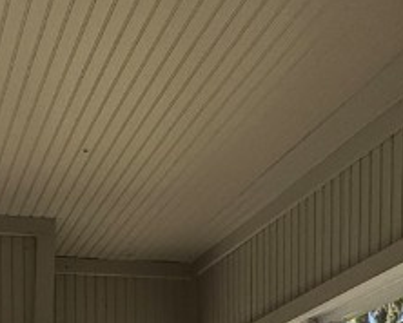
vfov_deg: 19.5
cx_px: 5
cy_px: 543
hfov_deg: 28.3
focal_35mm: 63
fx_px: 752
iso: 40
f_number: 2.2
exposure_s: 1/646
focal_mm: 2.22
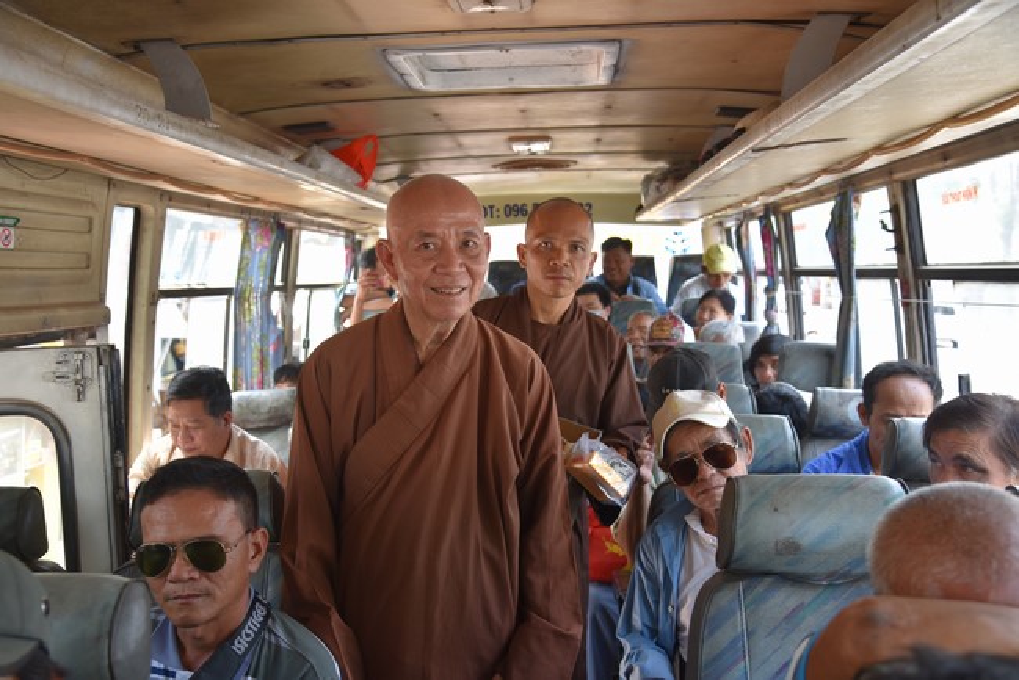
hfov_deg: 50.7
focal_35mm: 38
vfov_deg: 35.1
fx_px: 1076
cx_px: 510
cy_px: 340
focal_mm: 38
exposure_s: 1/80
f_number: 4.5
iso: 400
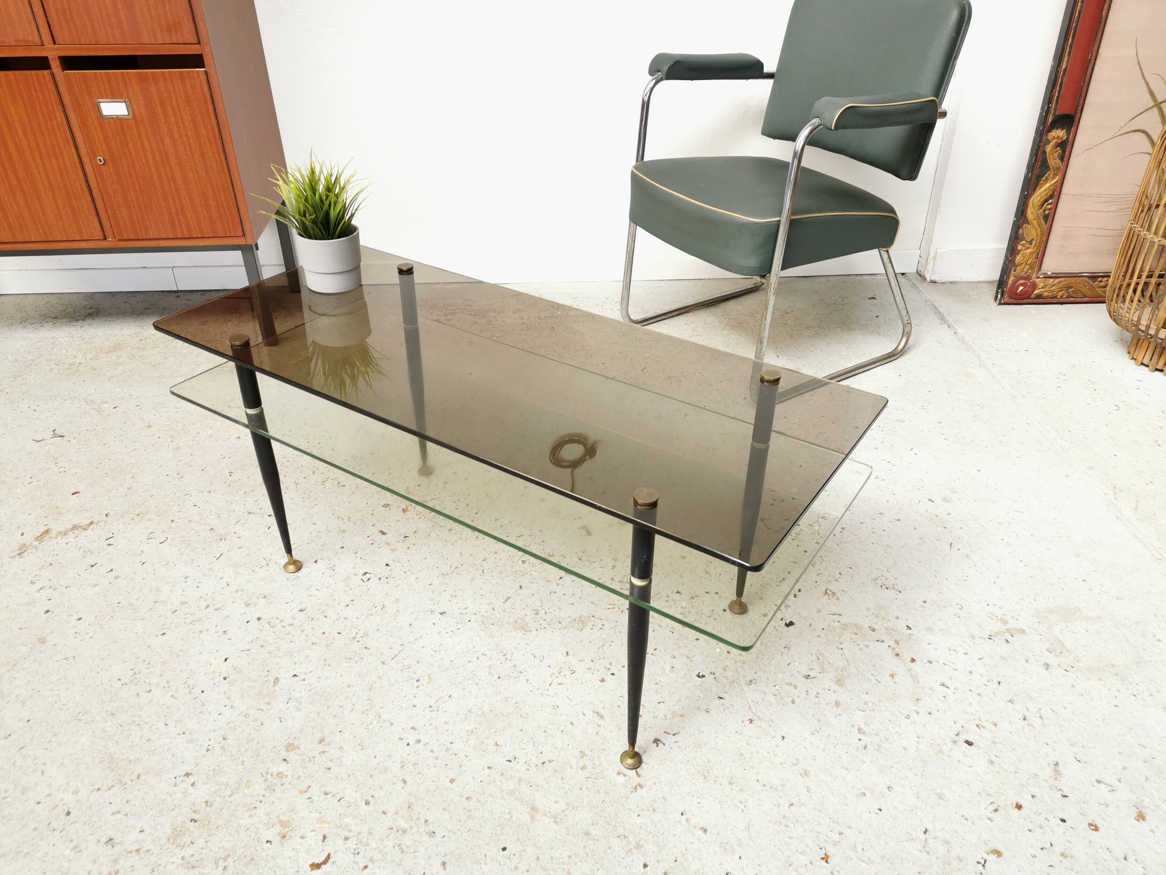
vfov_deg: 51.4
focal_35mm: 27
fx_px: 909
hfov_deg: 65.3
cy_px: 438
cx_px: 583
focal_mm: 5.58
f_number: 1.8
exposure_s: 1/100
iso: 80
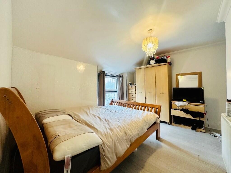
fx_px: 93
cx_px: 116
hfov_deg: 102.1
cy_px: 86
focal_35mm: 14
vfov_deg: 85.7
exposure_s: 1/99
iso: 250
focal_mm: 2.22
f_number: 2.2
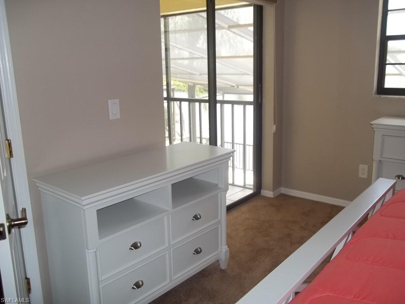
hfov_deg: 56.8
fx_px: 374
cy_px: 152
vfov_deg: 44.2
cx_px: 202
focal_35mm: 32
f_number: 2.9
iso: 64
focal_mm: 5.7
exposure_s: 1/40
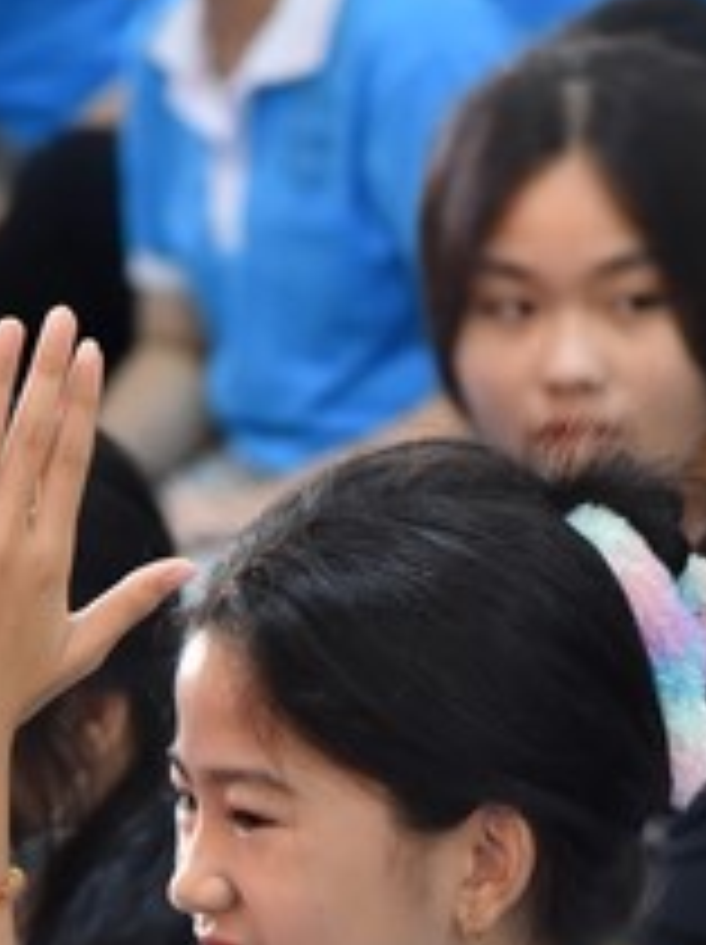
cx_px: 364
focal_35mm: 358
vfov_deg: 5.5
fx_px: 9755
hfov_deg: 4.1
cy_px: 1152
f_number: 4.5
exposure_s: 1/125
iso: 3200
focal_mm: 120
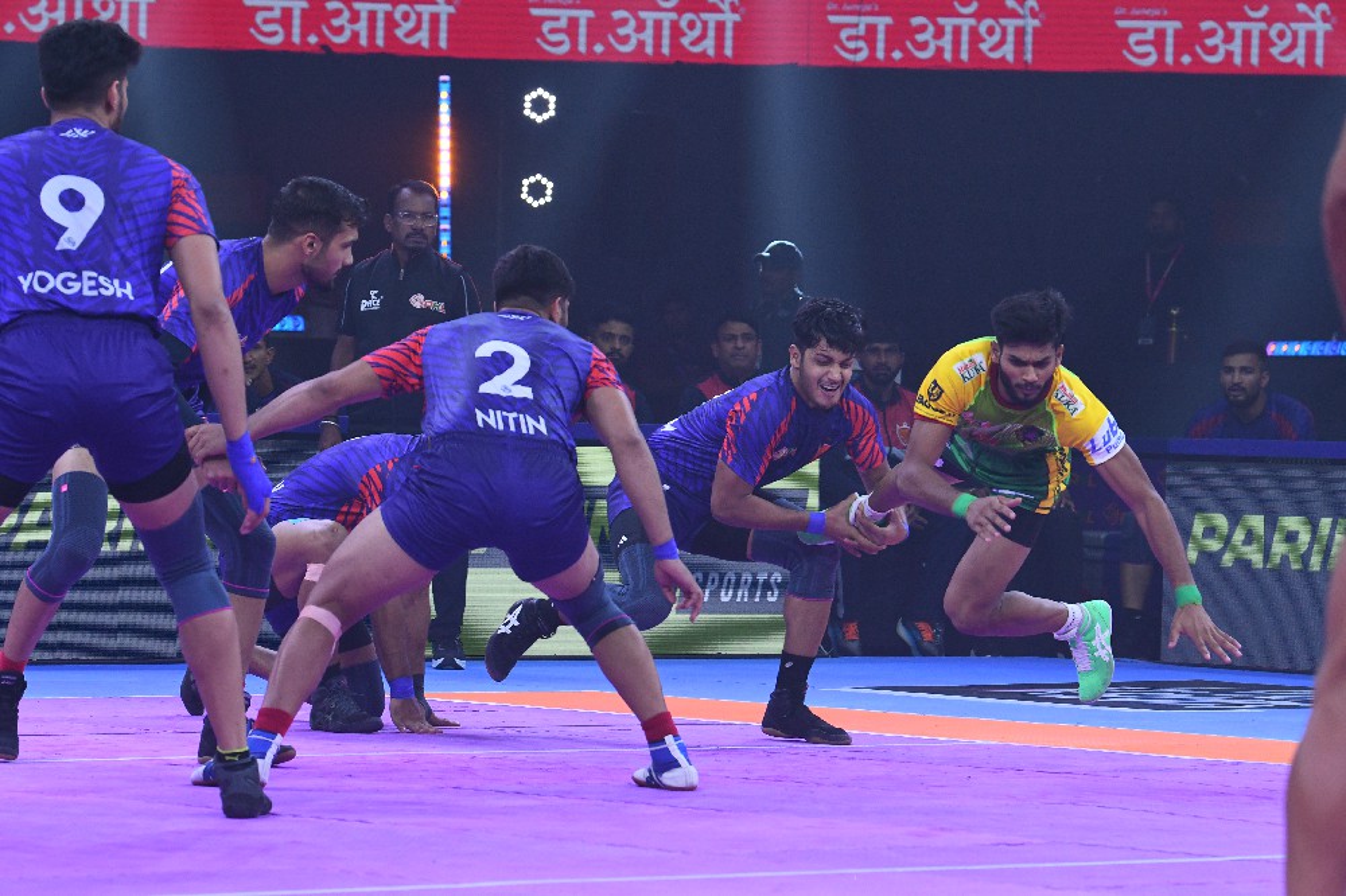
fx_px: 6503
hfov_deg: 11.8
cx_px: 673
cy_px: 448
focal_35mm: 174
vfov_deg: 7.9
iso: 2000
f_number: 5.6
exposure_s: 1/1600
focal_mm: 116
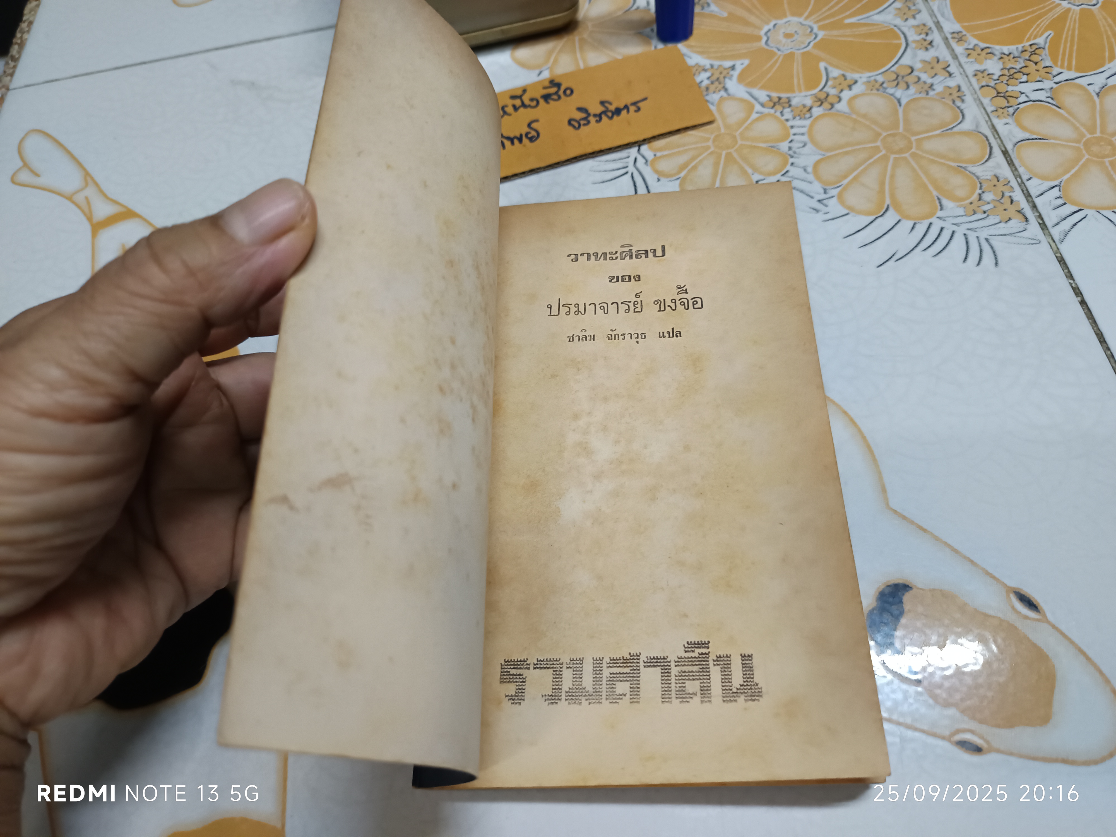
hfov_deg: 71.6
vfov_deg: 56.8
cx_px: 558
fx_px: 774
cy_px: 418
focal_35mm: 24
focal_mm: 5.31
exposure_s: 1/33.3
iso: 1075
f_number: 1.7
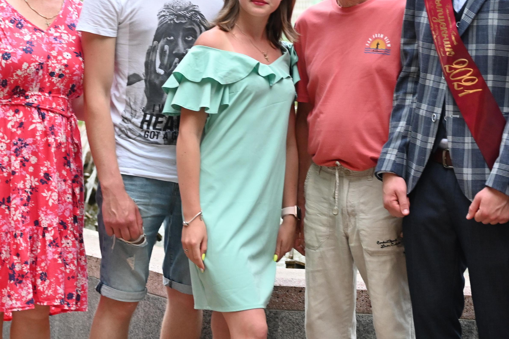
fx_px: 1824
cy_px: 53
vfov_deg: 10.6
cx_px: 417
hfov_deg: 15.8
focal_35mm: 129
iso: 1250
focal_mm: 50
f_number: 2.8
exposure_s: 1/125
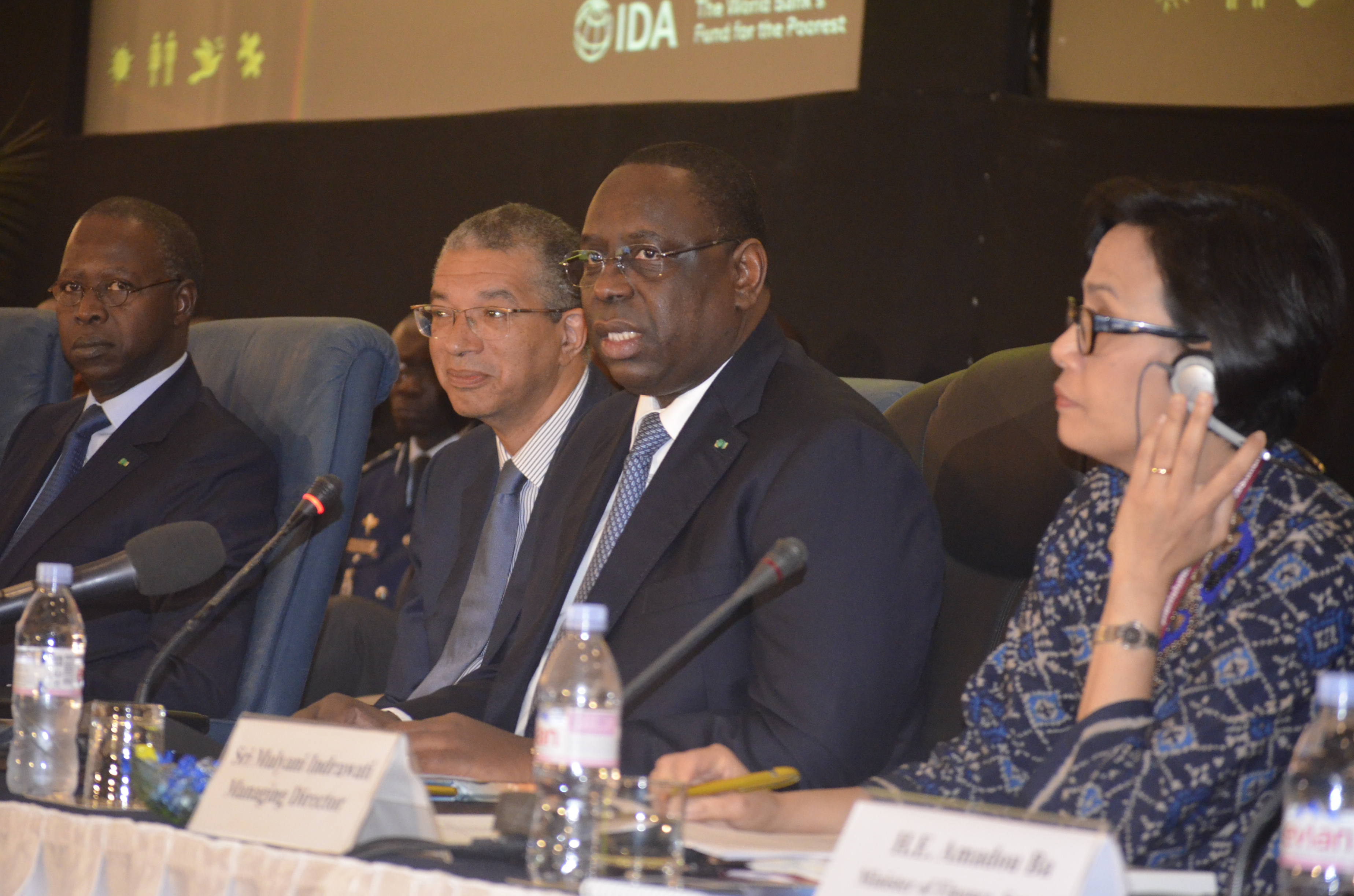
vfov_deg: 10.7
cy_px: 448
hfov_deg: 16.1
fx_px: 4785
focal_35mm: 128
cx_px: 677
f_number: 4.2
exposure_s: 1/60
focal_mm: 85
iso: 3200
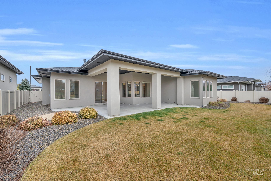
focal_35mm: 14
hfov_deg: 104.3
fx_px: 105
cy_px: 90
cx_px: 136
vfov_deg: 81.2
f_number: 9
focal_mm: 14
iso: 100
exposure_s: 1/125
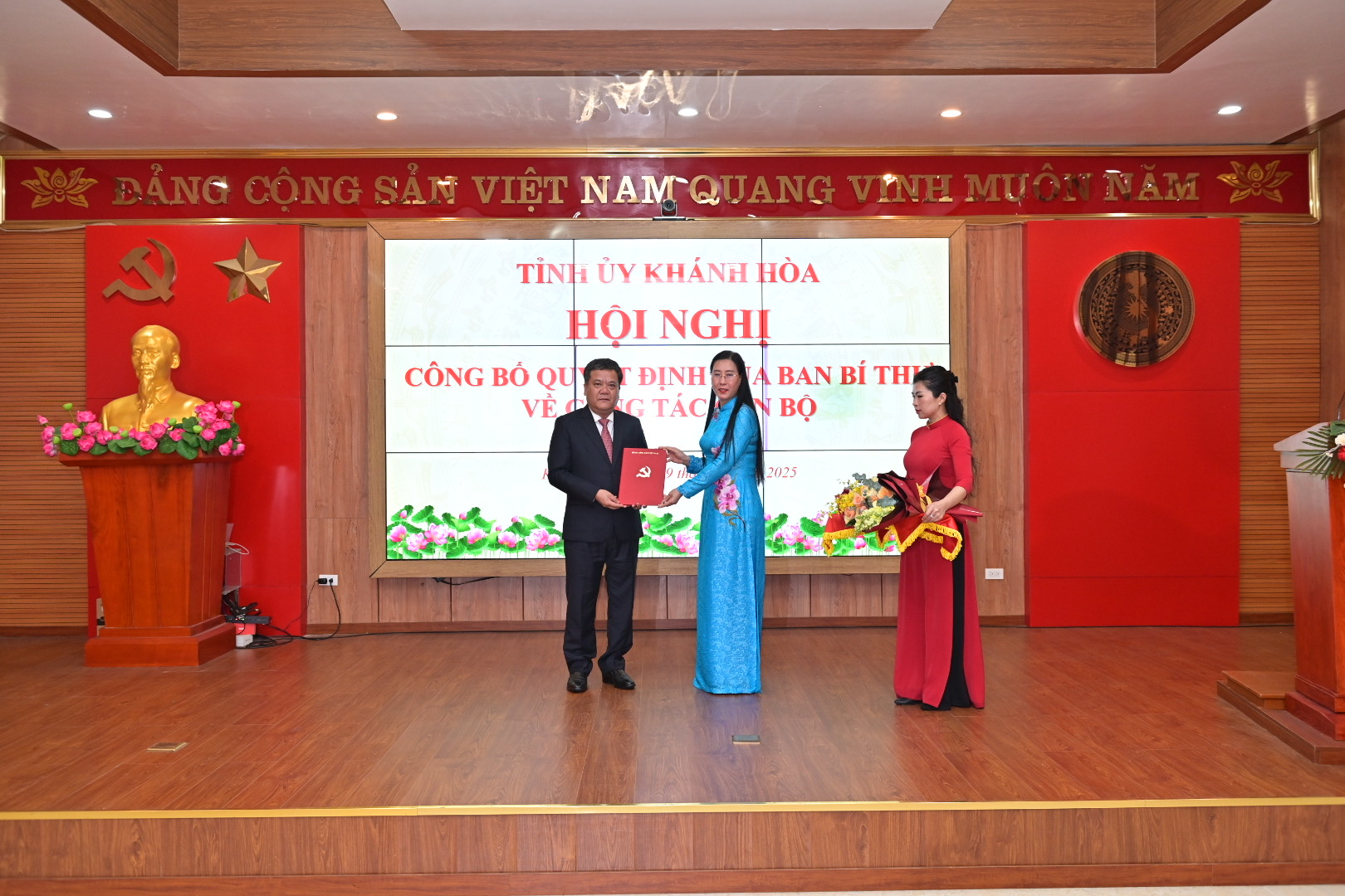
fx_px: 1195
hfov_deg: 58.7
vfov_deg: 41.1
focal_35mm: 32
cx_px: 672
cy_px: 448
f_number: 4
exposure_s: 1/160
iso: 1600
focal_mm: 32
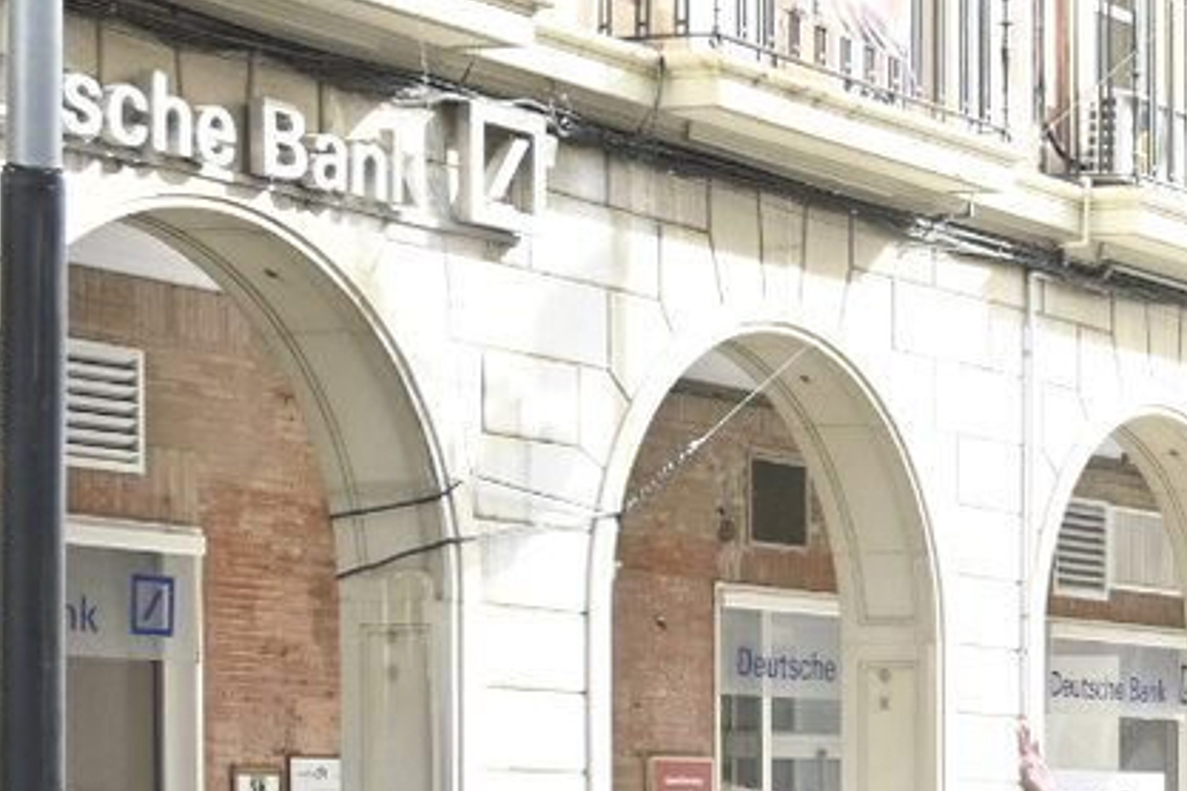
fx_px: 3987
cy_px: 1017
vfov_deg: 11.1
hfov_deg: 15.4
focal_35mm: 121
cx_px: 1864
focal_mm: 21
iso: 500
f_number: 5
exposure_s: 1/320
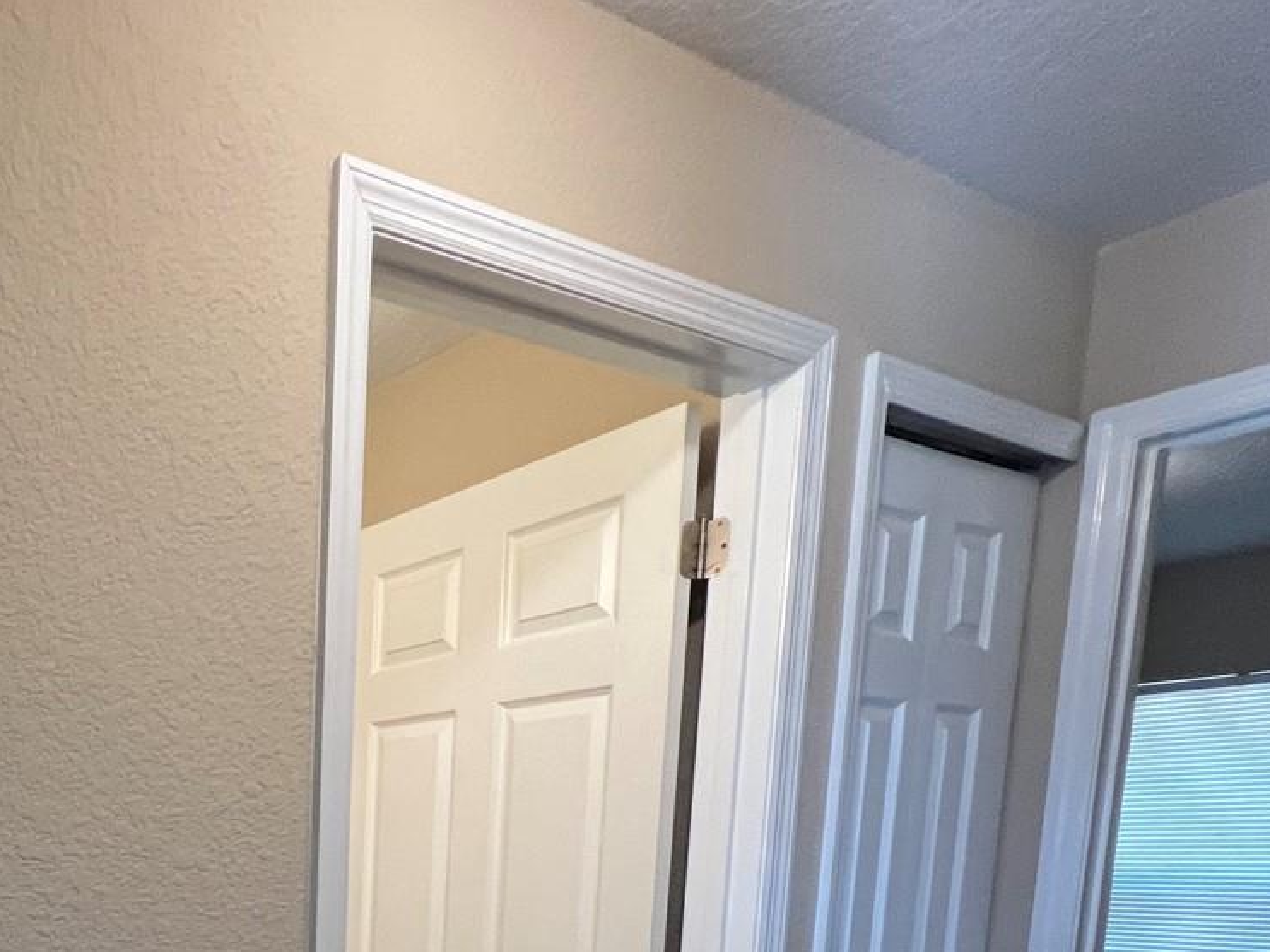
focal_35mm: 28
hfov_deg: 52.7
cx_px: 50
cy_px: 996
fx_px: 1027
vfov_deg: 41.7
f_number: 1.8
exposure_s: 1/60
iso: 250
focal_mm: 1.57
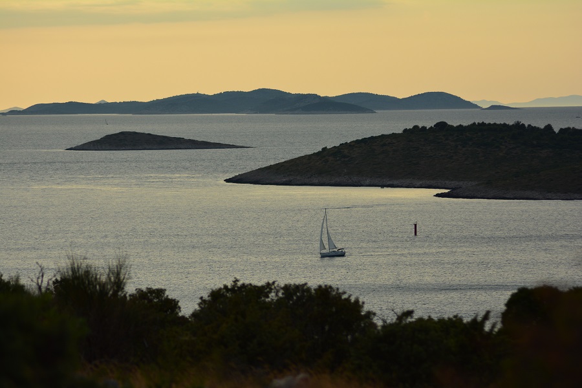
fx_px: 4122
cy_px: 194
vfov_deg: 5.4
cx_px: 291
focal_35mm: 255
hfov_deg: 8.1
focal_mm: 170
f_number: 5.6
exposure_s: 1/2000
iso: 400
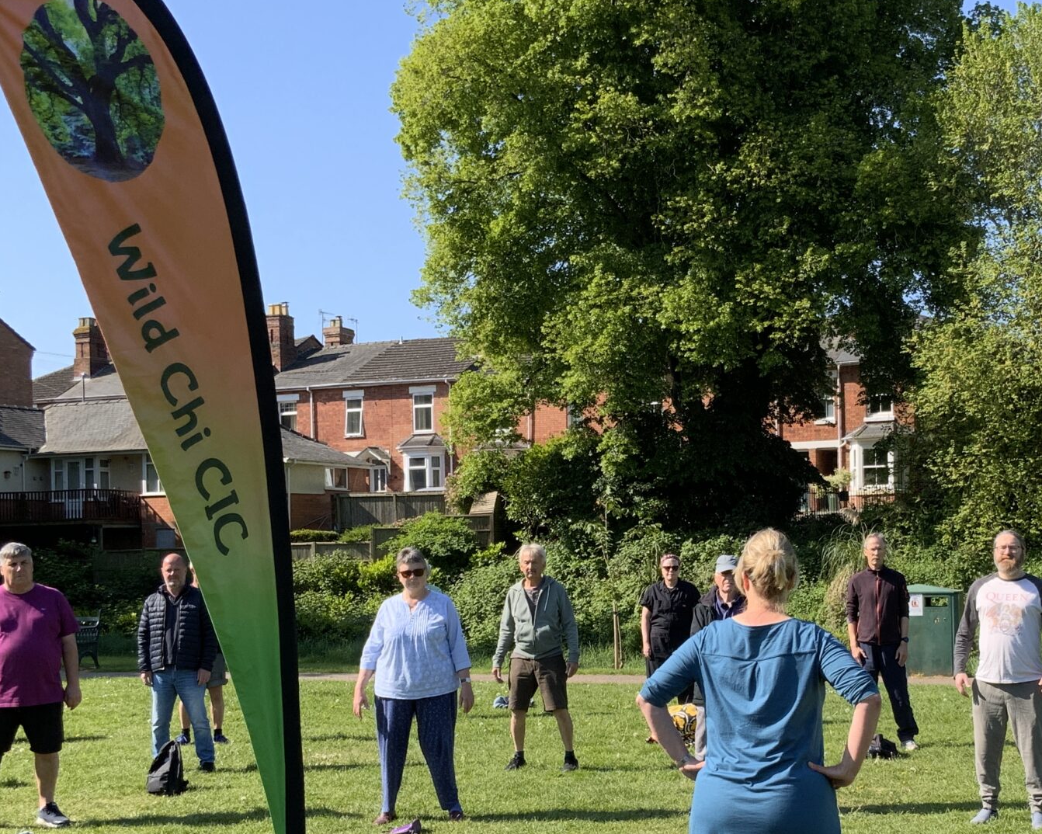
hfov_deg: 34.3
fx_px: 1666
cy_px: 563
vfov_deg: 27.9
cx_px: 732
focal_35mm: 54
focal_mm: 3
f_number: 1.8
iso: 16
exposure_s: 1/898
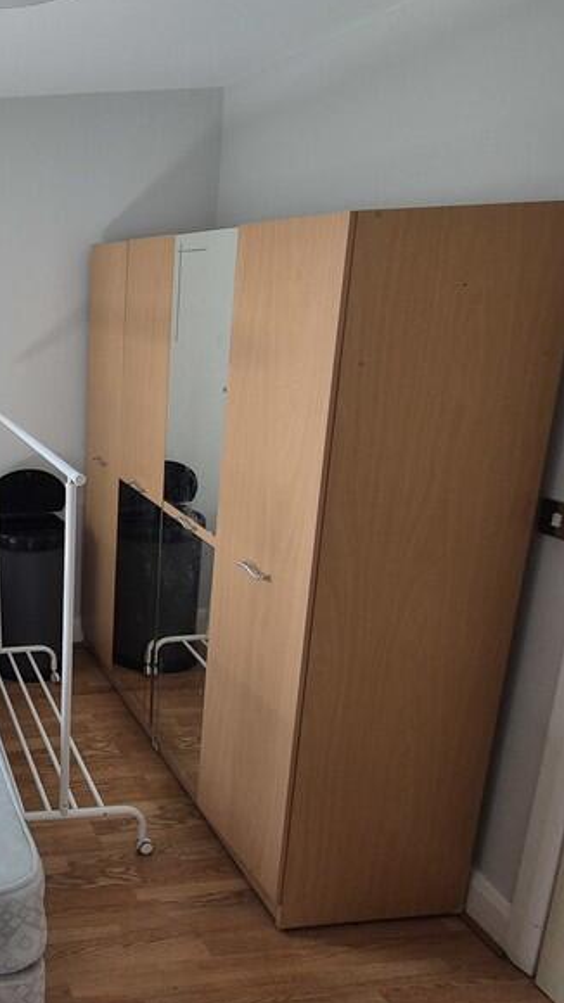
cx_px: -126
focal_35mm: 25
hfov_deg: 35.3
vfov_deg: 73.9
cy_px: 460
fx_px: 665
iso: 100
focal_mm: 2.2
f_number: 2.2
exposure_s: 1/100
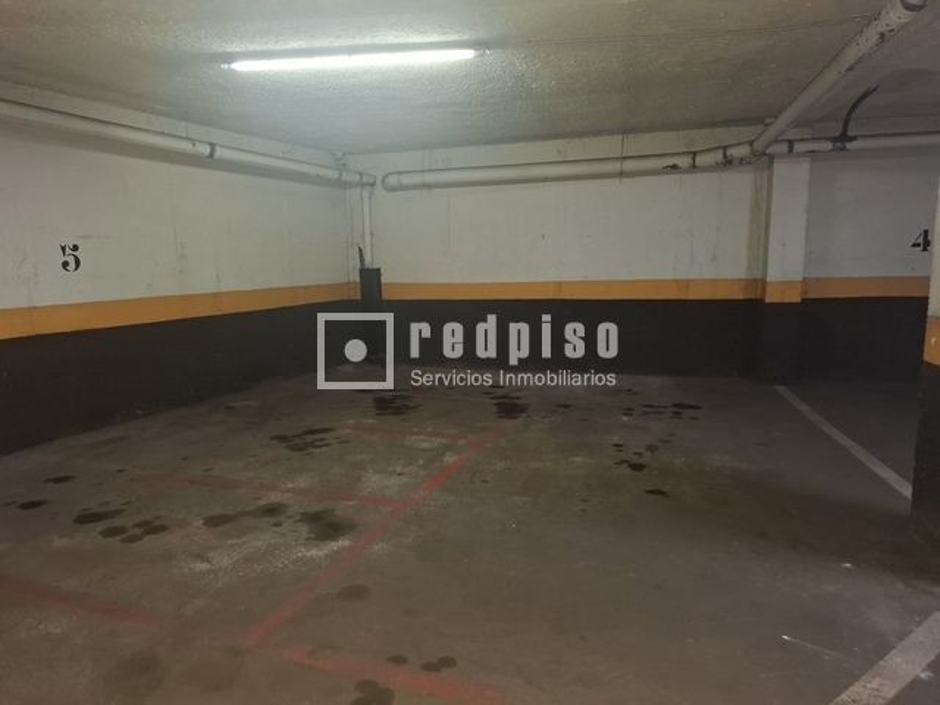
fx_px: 625
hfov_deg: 73.9
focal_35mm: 23
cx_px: 470
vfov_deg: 58.9
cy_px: 352
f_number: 1.8
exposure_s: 1/20
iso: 50
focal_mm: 5.54
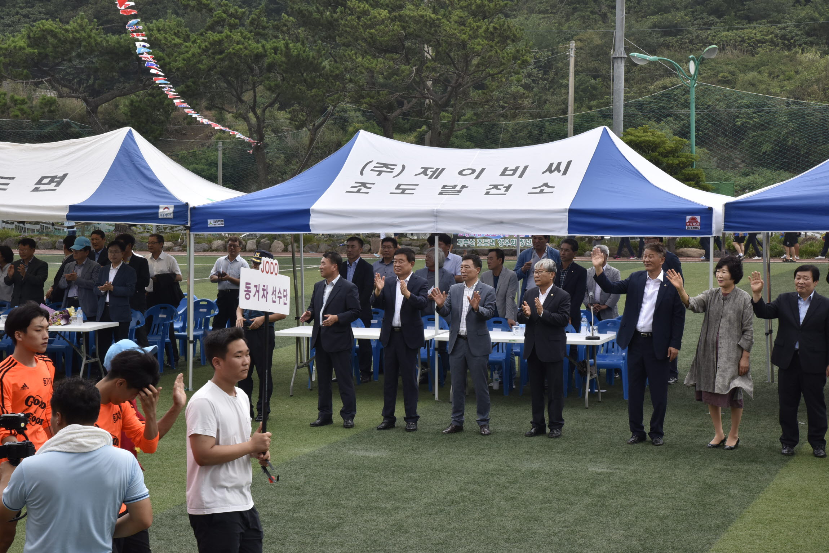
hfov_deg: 26.0
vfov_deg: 17.5
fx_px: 1797
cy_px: 276
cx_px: 414
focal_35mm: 78
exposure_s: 1/200
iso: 640
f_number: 16
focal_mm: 78
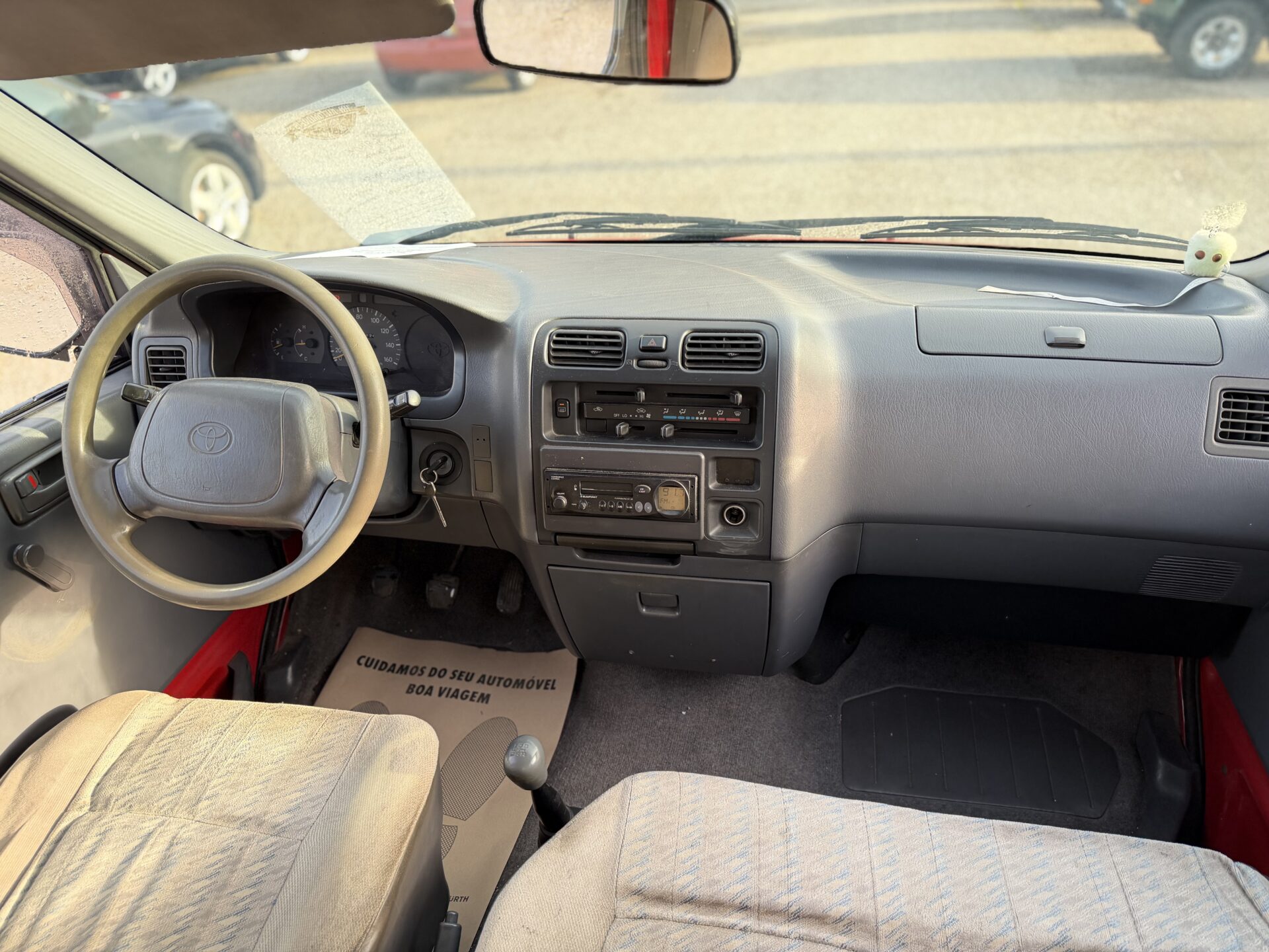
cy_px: 476
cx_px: 634
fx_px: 880
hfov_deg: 71.6
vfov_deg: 56.8
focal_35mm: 24
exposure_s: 1/194
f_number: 1.78
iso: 200
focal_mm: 6.76
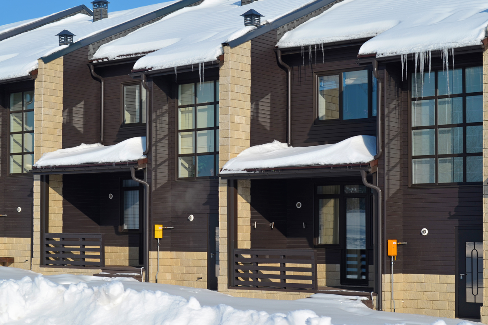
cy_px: 162
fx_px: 1017
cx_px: 244
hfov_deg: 27.0
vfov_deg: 18.2
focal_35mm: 75
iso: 100
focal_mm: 50
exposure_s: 1/320
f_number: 9
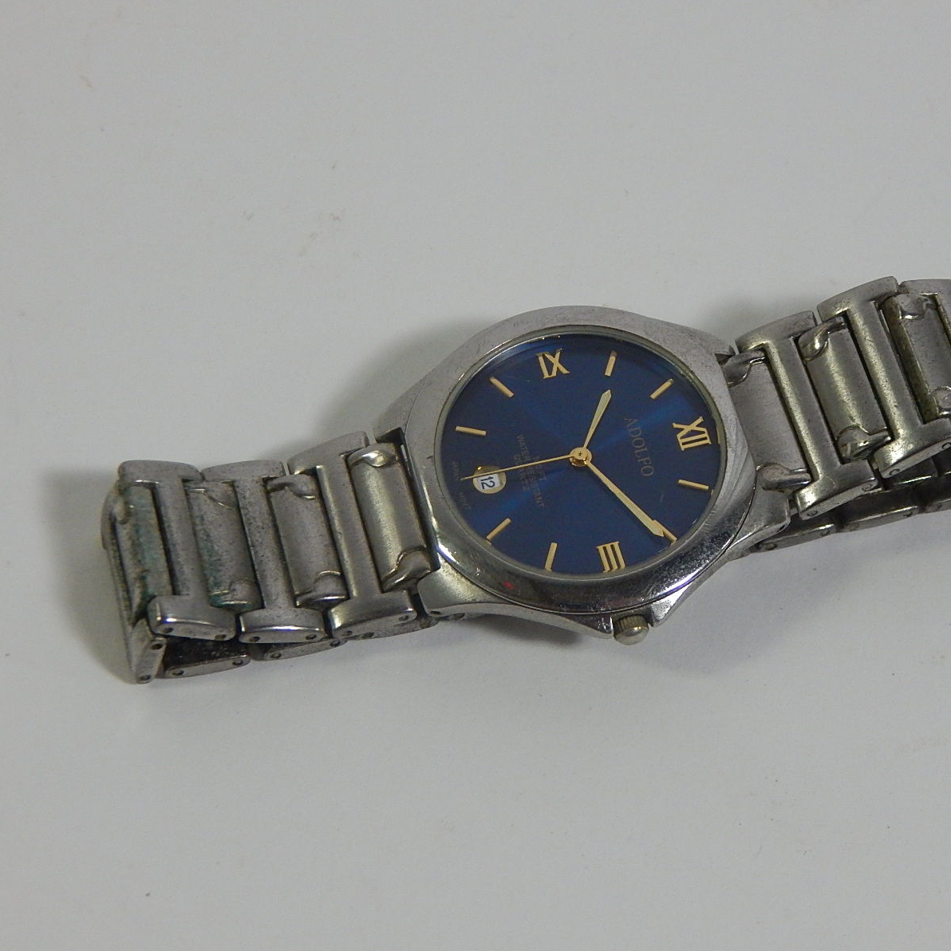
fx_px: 2766
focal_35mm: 89
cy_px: 475
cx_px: 598
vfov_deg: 19.5
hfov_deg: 19.5
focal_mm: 13.5
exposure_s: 1/100
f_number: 4.2
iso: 400
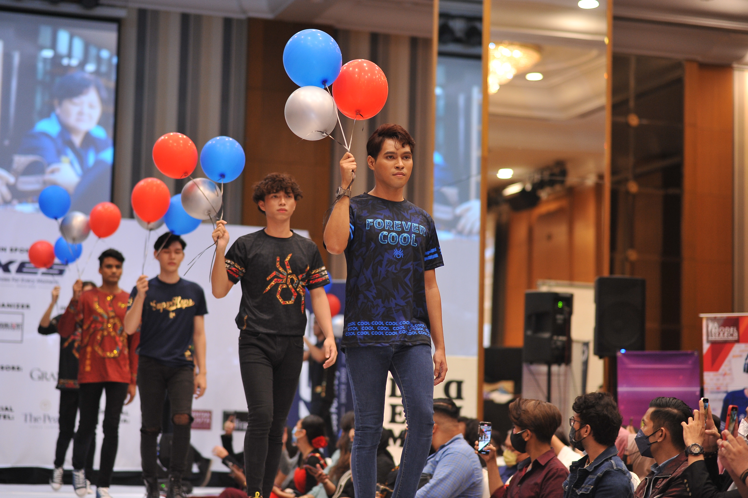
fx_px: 1765
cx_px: 374
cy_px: 249
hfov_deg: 23.9
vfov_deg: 16.1
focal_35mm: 85
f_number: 2.2
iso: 1250
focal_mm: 85
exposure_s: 1/160
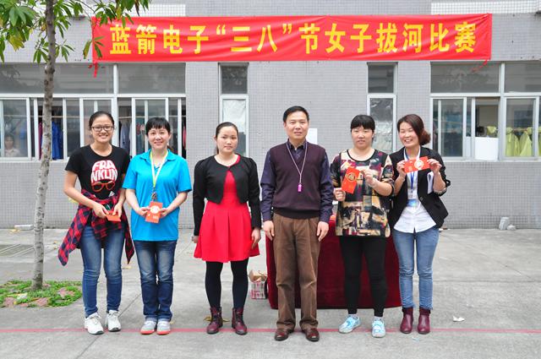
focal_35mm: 36
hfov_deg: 53.2
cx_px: 270
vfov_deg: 36.8
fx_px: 540
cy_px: 180
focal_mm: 24
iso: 800
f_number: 8
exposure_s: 1/80
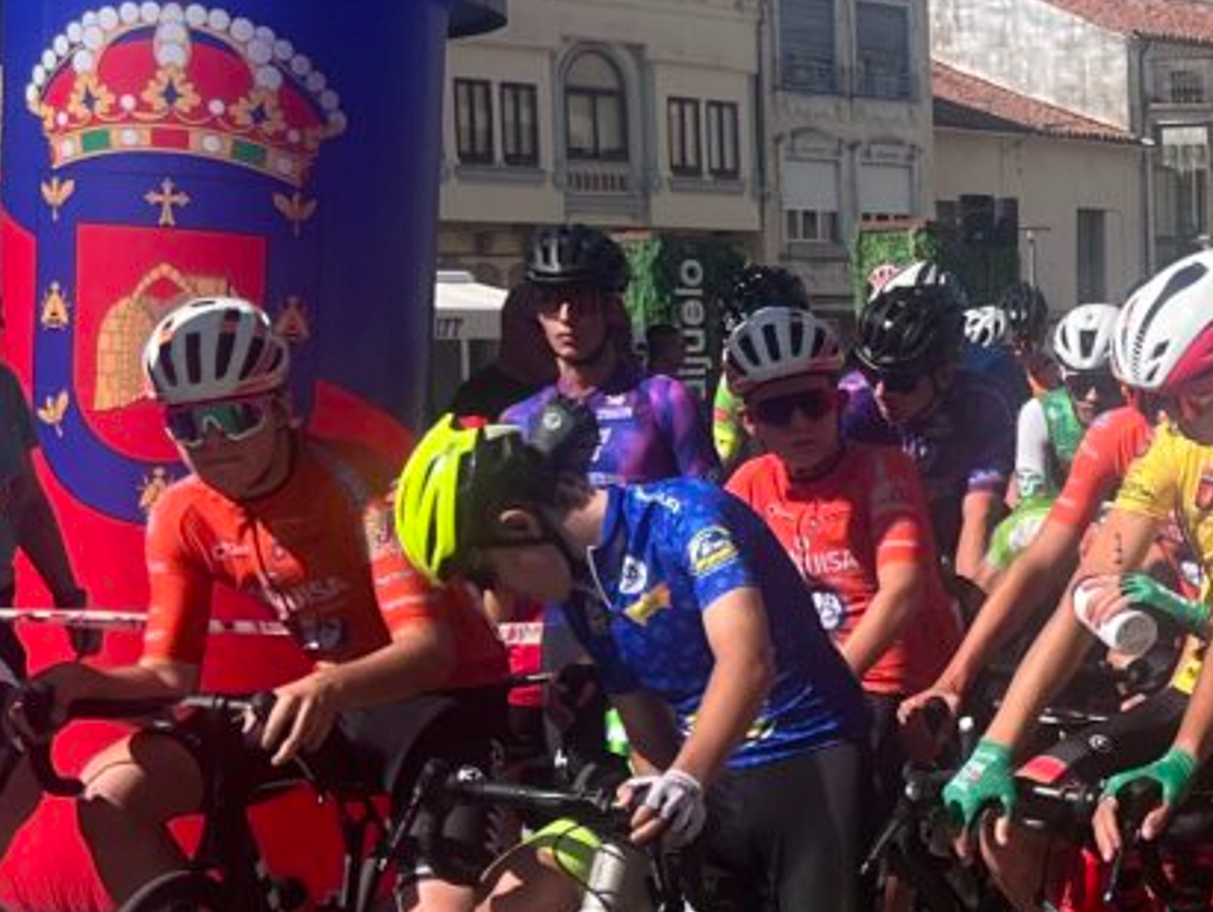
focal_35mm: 91
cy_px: 605
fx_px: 3192
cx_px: 1499
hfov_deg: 20.0
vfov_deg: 16.2
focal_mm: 5.7
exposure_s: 1/3571
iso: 50
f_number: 1.5
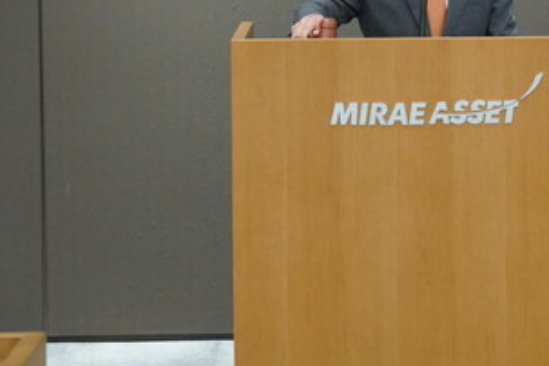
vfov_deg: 9.0
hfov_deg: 13.5
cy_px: 0
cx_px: 390
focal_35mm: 152
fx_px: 2318
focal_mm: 48
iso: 2500
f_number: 4
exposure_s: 1/160
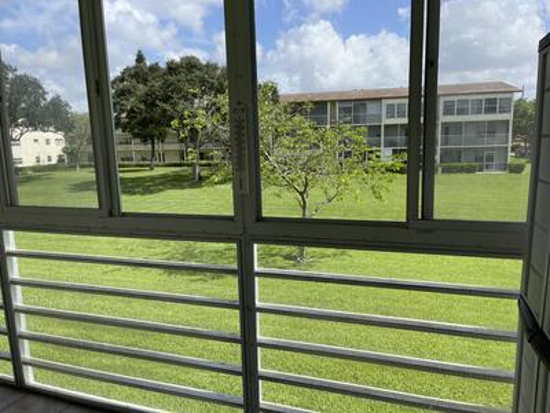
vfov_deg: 54.9
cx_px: 275
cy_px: 206
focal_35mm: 25
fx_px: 397
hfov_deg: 69.4
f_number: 1.6
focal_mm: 5.1
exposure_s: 1/1946
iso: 32
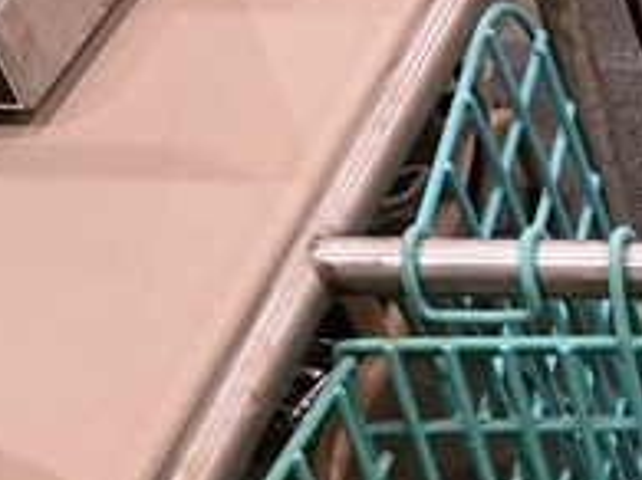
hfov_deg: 13.3
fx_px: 2243
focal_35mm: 121
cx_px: 1399
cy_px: 819
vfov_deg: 11.5
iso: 2000
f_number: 1.7
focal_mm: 6.3
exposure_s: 1/120
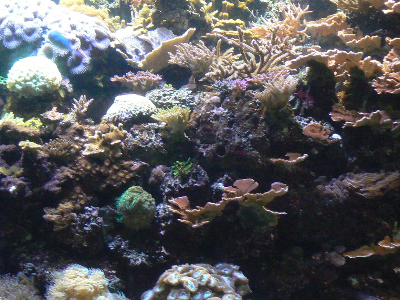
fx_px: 970
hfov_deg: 23.2
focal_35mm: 84
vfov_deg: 17.5
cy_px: 107
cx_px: 138
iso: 200
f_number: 3.2
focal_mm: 10.2
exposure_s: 1/20
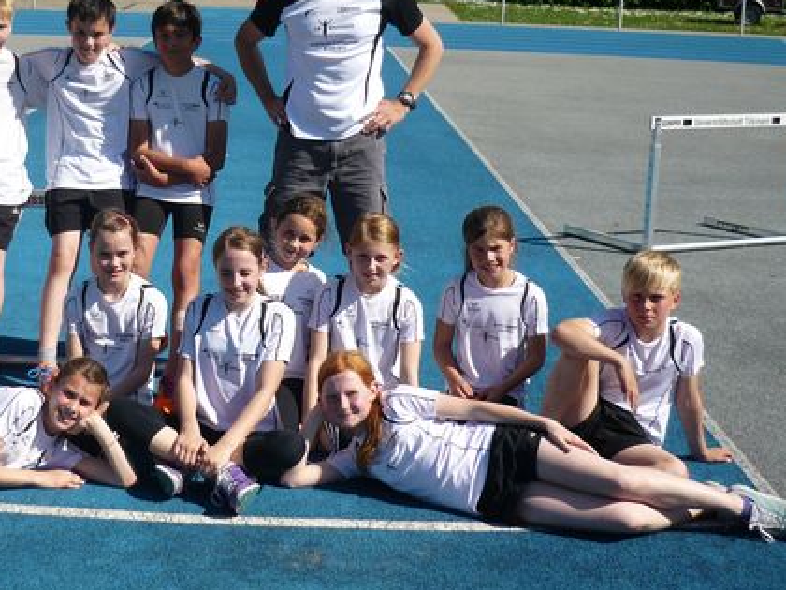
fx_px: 1521
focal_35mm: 67
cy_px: 182
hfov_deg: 28.6
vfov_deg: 21.8
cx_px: 202
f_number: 9
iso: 100
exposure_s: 1/200
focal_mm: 7.2
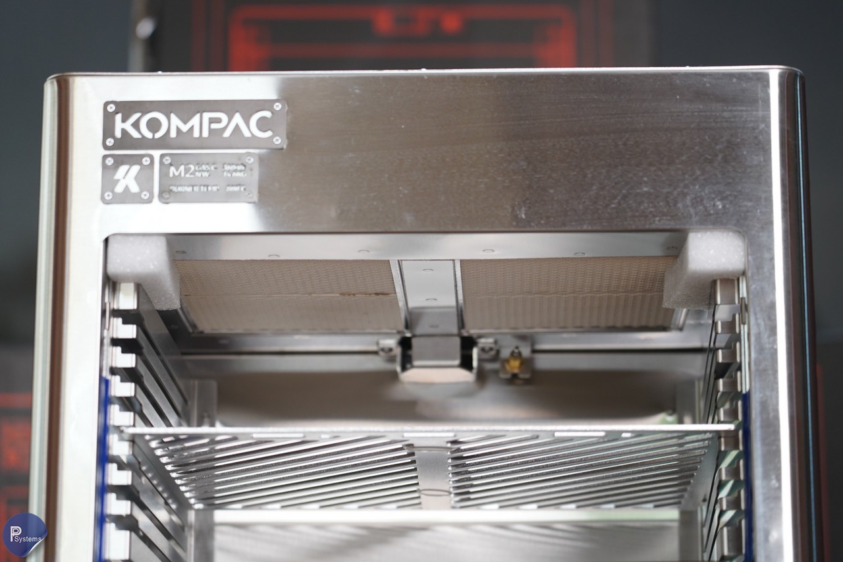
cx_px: 422
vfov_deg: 13.0
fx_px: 2458
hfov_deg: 19.5
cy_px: 281
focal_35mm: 105
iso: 1250
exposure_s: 1/125
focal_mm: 105
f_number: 4
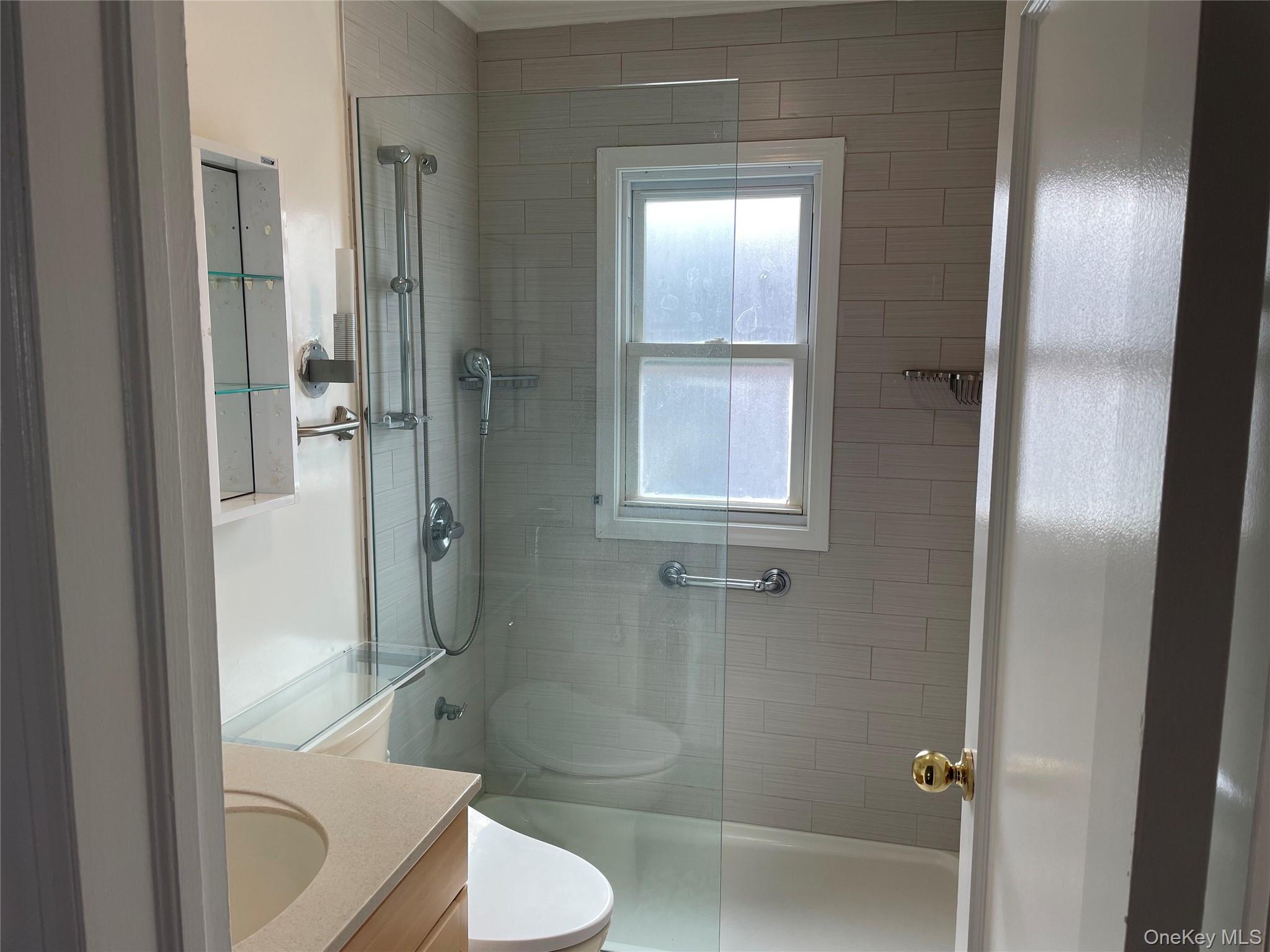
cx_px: 635
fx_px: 954
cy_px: 476
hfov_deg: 67.3
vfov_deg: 53.1
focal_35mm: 26
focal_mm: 4.2
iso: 32
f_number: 1.6
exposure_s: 1/143
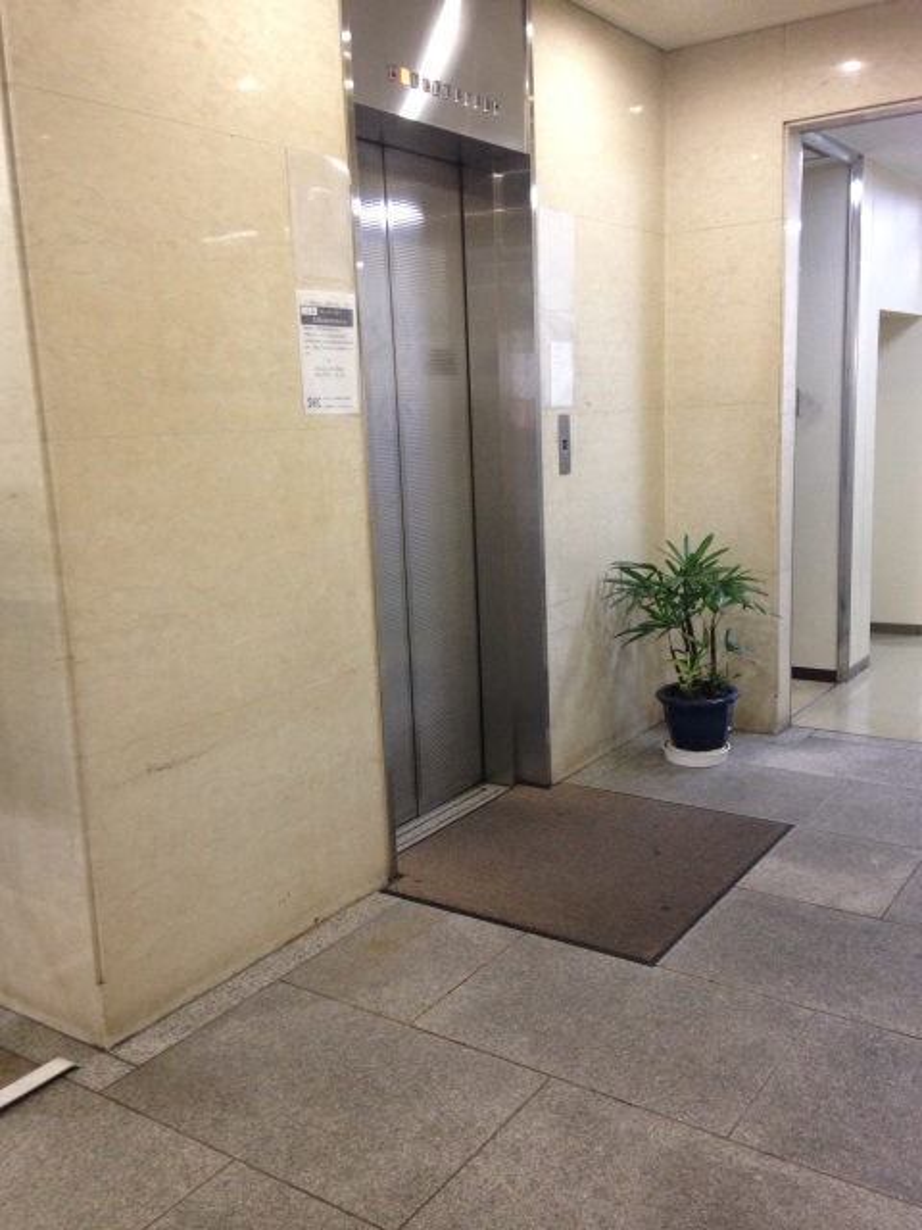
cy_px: 615
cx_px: 461
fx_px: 1172
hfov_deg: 42.9
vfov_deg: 55.4
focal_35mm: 33
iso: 200
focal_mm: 4.12
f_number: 2.4
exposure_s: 1/20
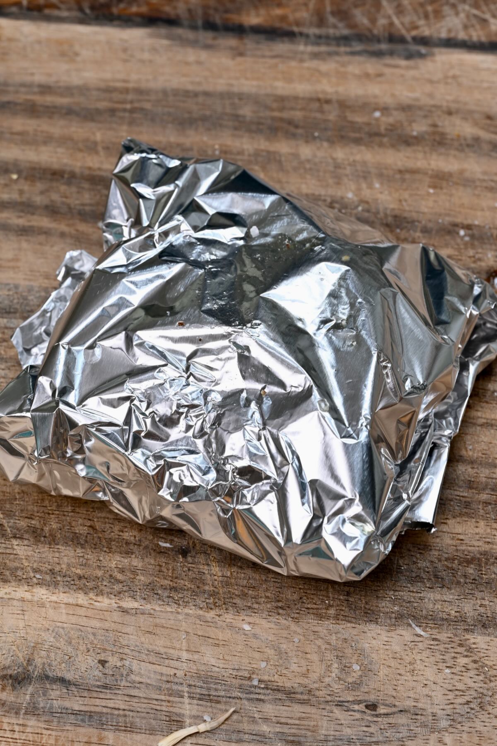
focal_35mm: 105
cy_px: 373
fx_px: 2174
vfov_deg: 19.5
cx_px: 248
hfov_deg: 13.0
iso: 250
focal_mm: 105
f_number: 16
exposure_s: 1/25
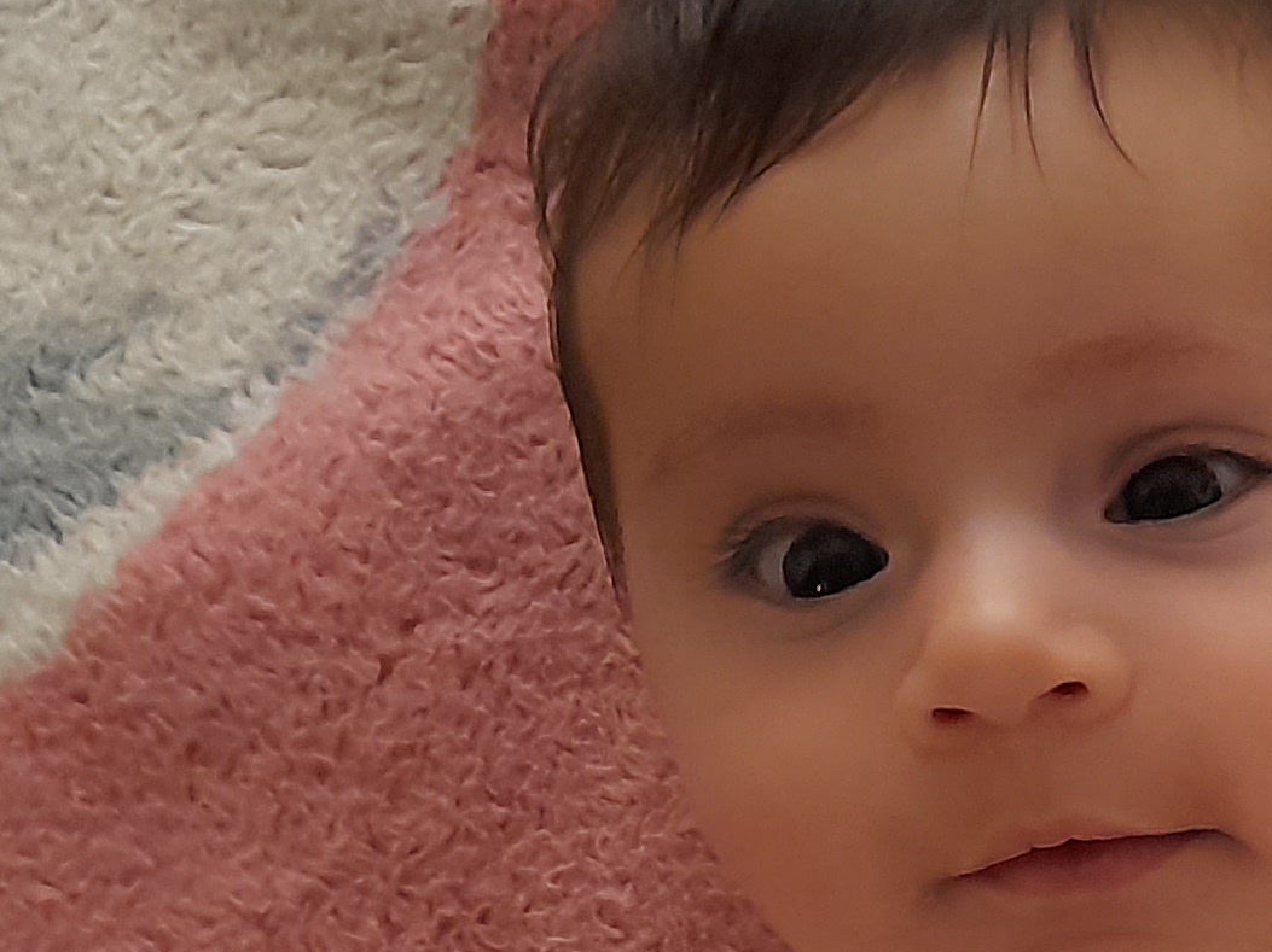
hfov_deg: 18.5
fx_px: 3490
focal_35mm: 95
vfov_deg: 15.0
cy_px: 1127
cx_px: 1855
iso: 640
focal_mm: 4.6
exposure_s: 1/25
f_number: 2
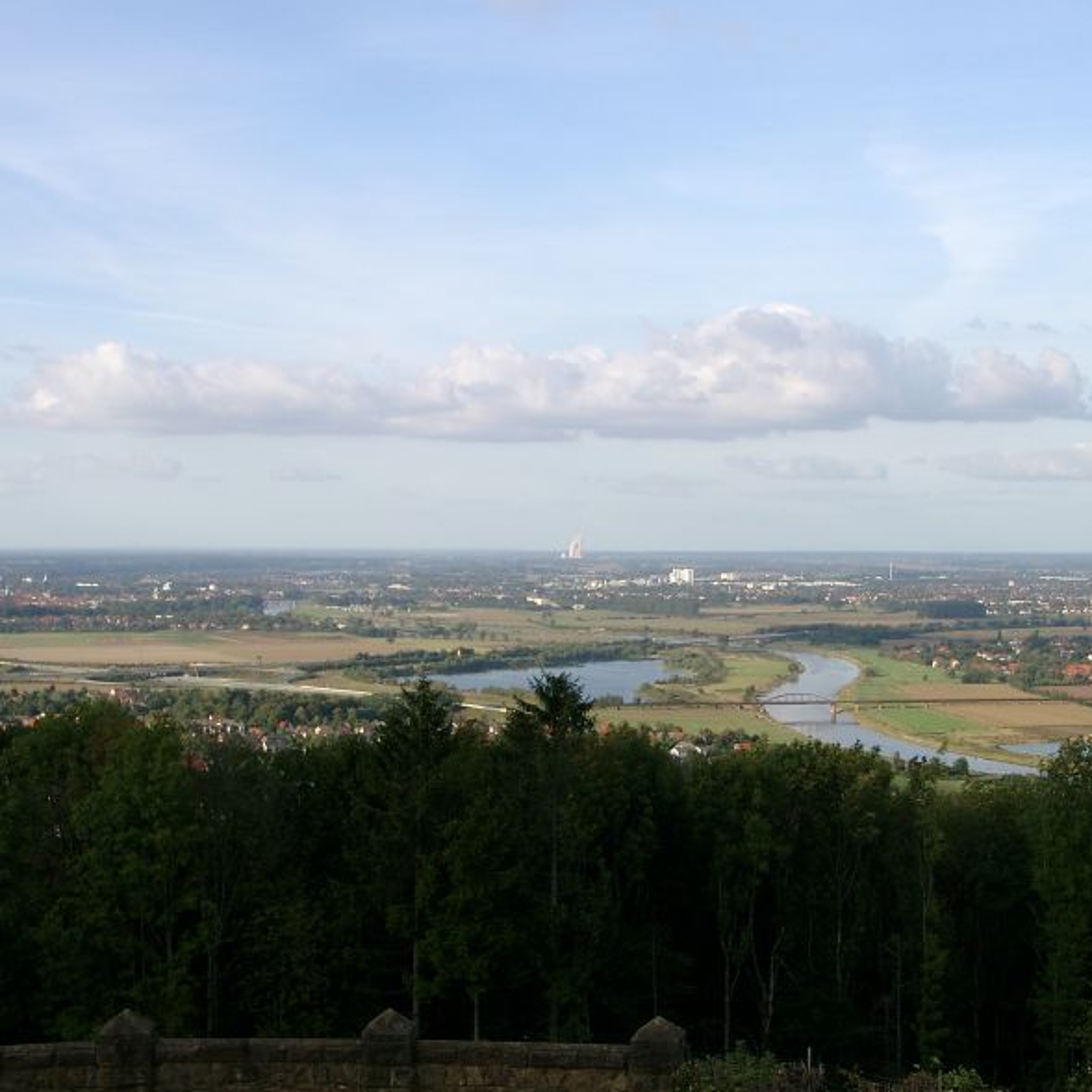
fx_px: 1927
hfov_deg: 31.5
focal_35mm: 54
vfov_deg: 31.6
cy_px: 549
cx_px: 682
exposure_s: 1/347
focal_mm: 9.29
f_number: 4
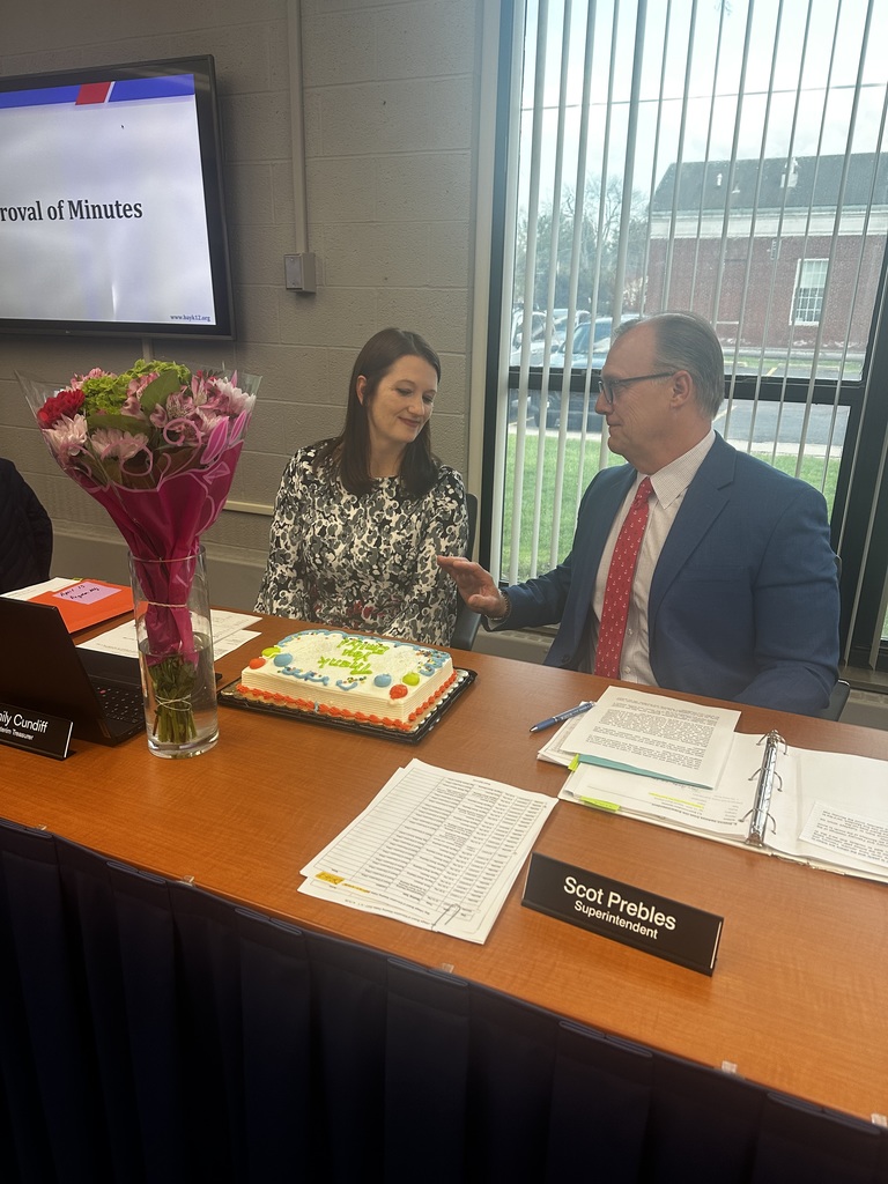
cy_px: 592
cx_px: 444
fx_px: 821
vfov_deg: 71.6
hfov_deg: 56.8
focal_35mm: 24
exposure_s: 1/120
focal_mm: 6.86
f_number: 1.78
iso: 160
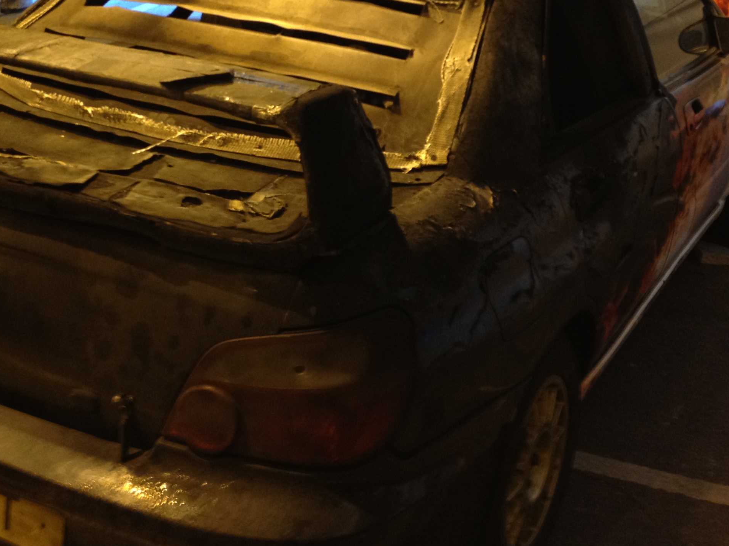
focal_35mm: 60
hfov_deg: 32.1
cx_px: 320
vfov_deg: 24.2
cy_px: 150
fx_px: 1264
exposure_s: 1/20
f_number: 2.4
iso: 160
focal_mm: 4.28
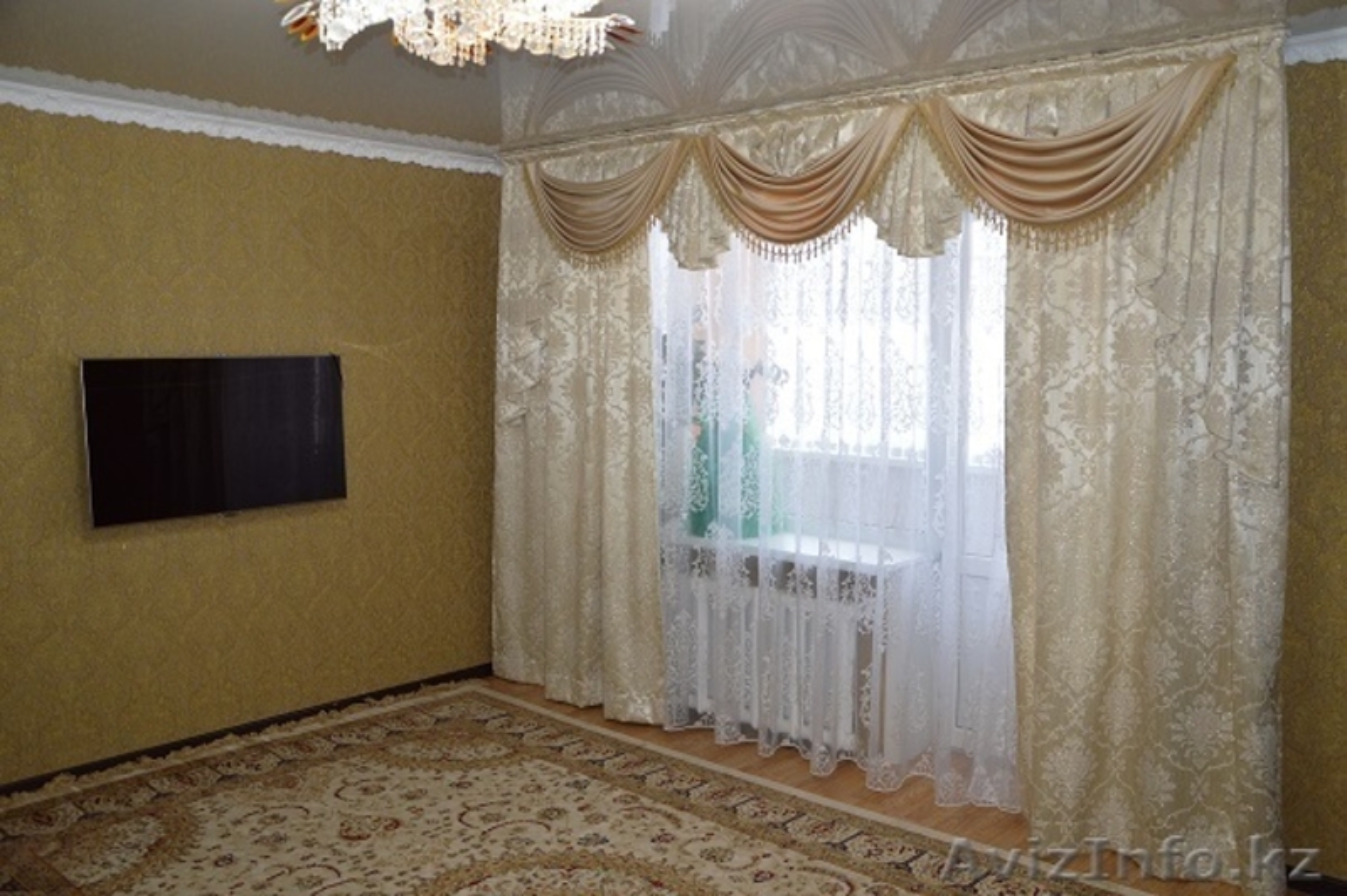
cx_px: 674
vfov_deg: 41.6
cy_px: 448
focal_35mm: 32
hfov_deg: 59.5
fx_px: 1178
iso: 400
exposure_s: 1/80
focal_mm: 21
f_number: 4
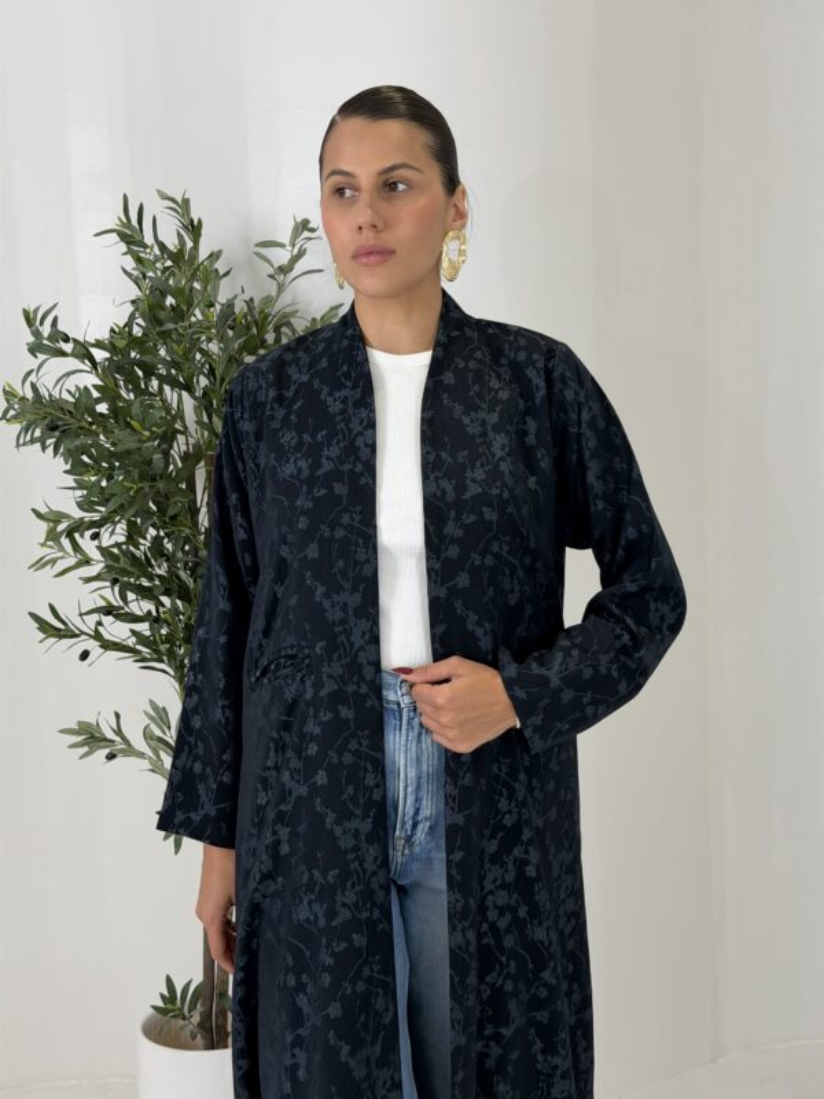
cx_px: 412
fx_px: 1523
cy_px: 550
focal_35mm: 48
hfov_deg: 30.3
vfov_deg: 39.7
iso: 64
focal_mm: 6.76
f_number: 1.78
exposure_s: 1/437
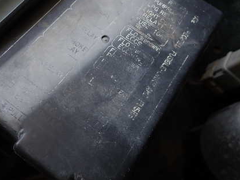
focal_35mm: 36
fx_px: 250
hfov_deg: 50.9
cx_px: 92
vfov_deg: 39.6
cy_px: 76
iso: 100
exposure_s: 1/60
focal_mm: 4.5
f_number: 2.8
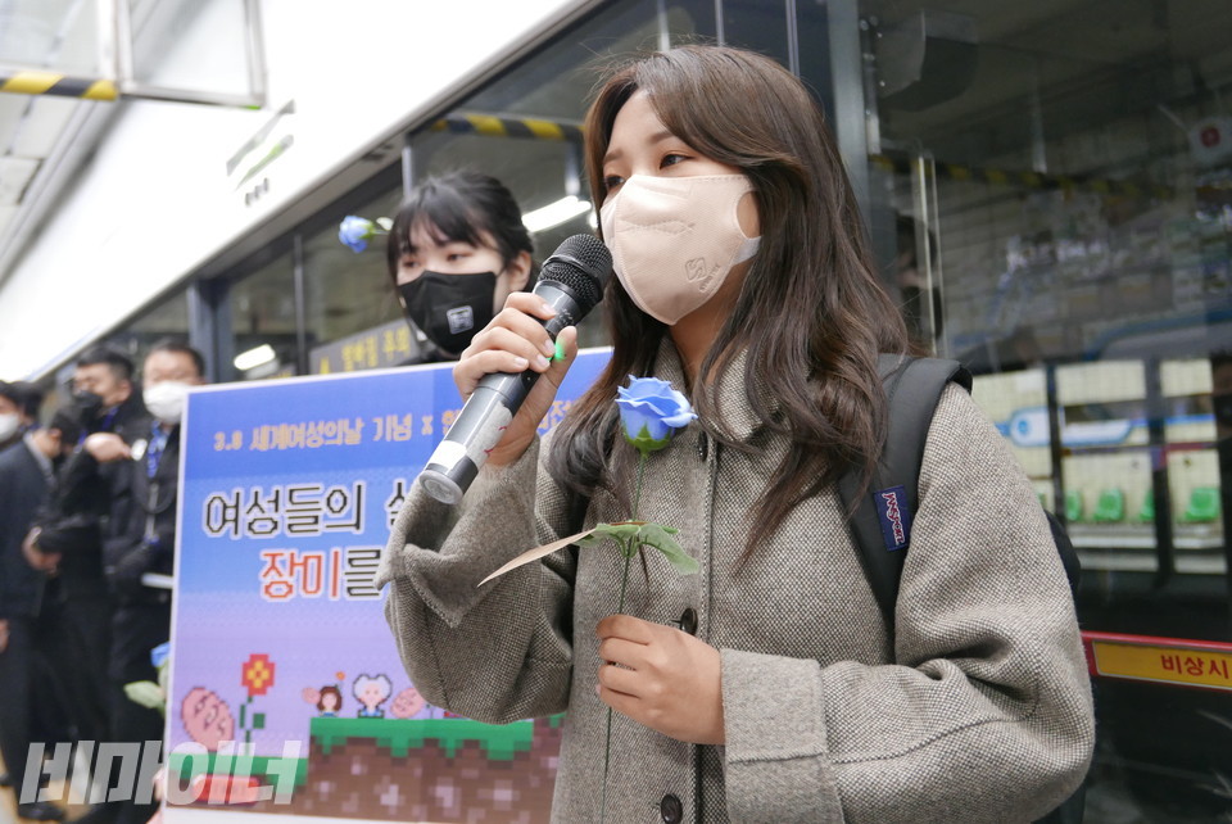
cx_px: 616
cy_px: 412
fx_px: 1370
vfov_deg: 33.5
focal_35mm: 40
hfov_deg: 48.4
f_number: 2.5
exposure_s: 1/80
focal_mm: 17.9
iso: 800
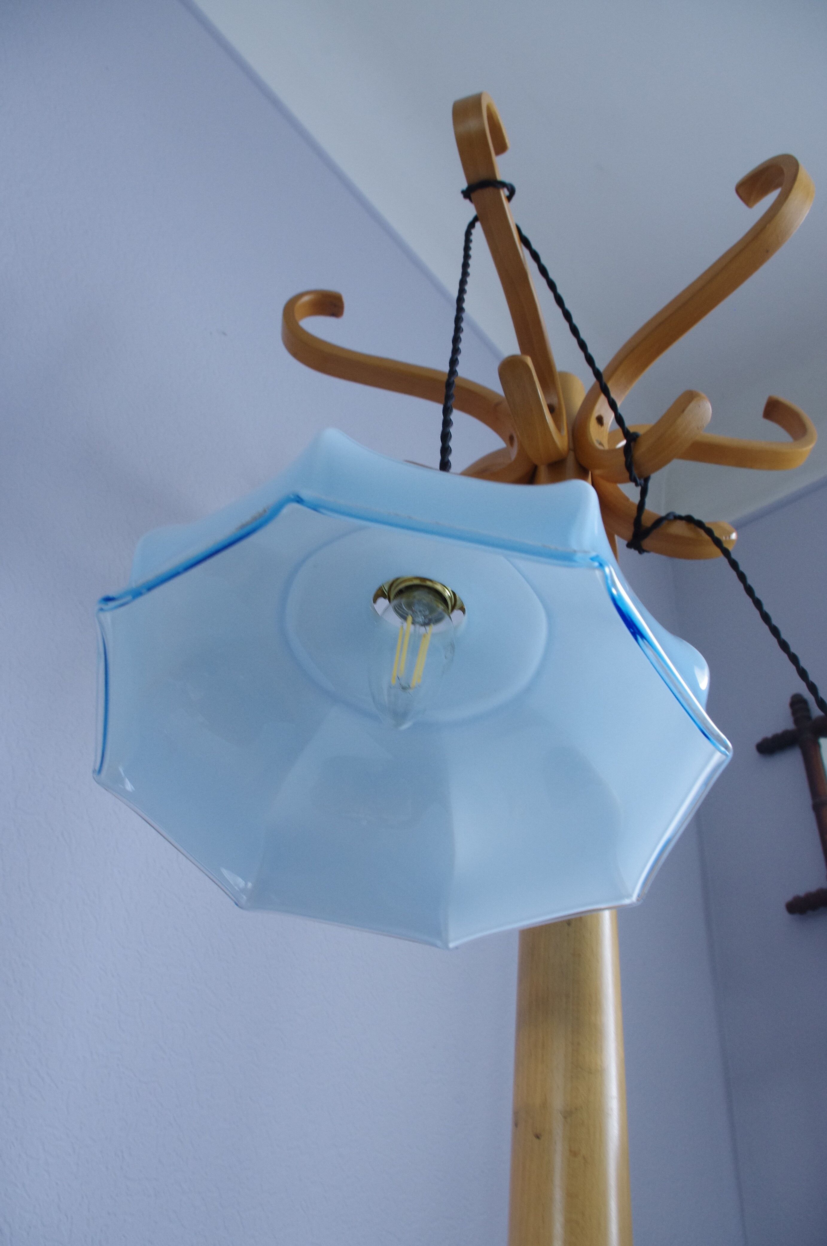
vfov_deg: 67.4
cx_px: 414
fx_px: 933
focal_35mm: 27
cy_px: 623
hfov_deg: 47.8
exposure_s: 1/8
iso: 800
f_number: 8
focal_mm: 18
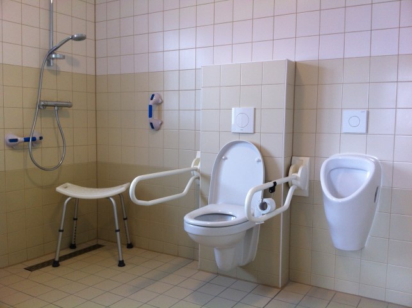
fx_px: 416
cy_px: 154
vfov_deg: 40.6
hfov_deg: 52.7
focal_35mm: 35
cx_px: 206
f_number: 2.8
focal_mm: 3.85
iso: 80
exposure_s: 1/15
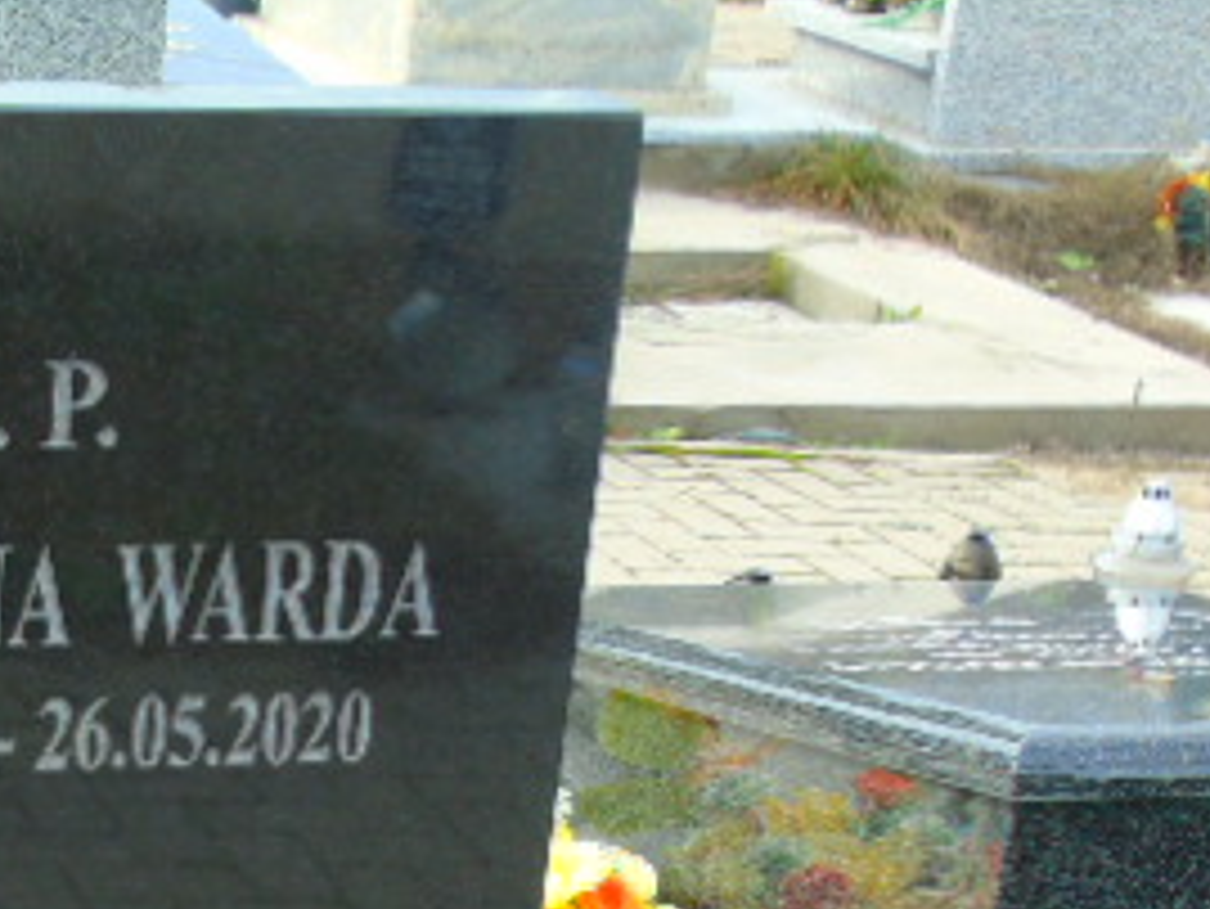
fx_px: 3322
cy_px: 1062
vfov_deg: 15.1
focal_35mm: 95
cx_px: -193
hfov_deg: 19.6
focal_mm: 7.1
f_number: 3.9
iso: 80
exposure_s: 1/60
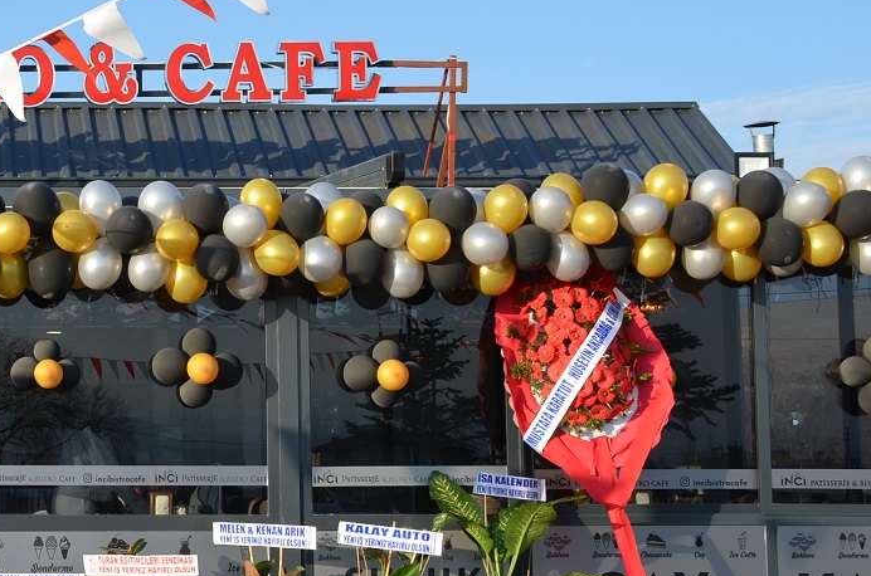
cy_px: 289
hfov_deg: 24.7
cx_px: -16
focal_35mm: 78
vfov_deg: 17.4
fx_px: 1883
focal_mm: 24
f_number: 8
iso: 180
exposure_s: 1/250
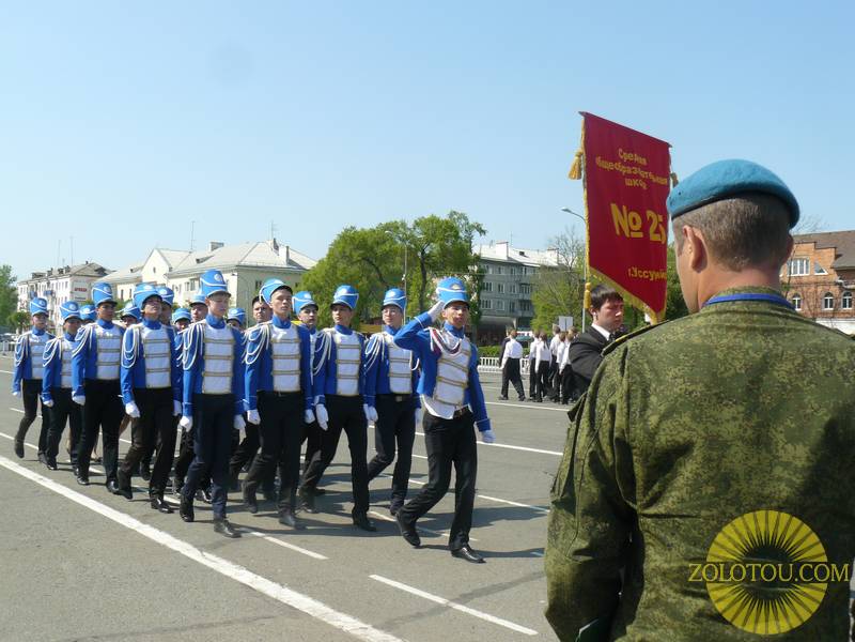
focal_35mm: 36
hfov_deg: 51.4
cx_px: 428
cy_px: 321
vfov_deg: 39.7
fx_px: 889
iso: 100
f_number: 5.6
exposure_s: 1/320
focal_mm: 6
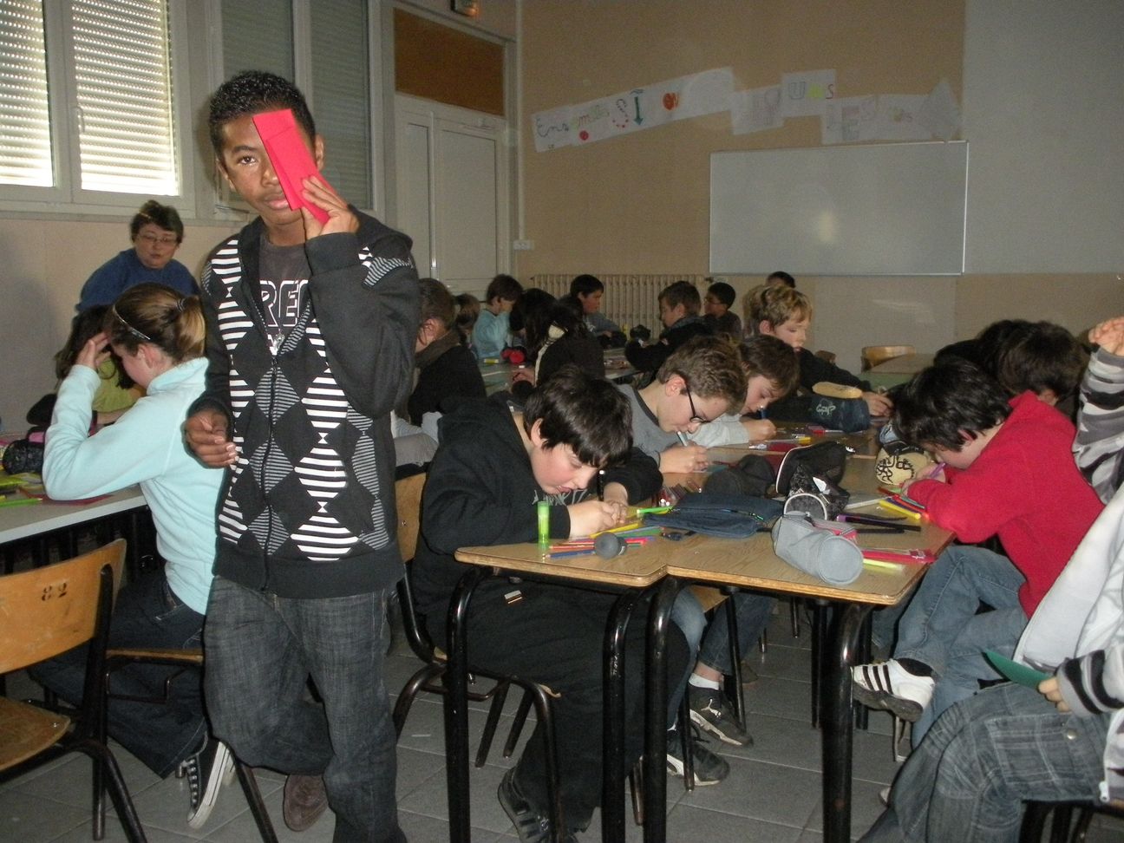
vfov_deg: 40.7
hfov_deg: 52.6
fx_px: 1136
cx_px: 562
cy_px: 422
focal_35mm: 35
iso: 497
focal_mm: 6.3
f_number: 3.5
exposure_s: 1/60
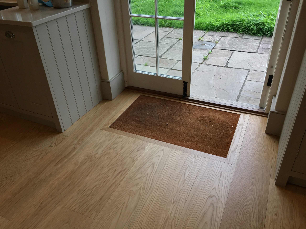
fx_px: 256
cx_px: 153
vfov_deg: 48.2
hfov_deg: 61.7
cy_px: 114
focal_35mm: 29
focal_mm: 4.15
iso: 32
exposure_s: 1/100
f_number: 2.2
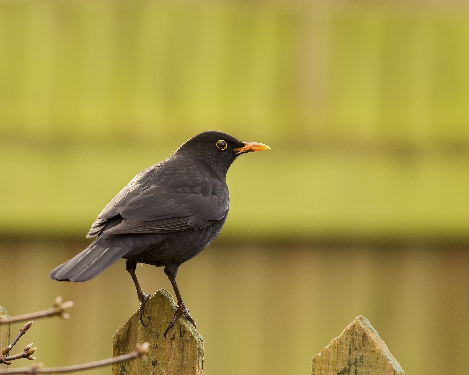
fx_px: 11800
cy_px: 188
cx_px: 214
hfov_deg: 2.3
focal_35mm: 850
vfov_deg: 1.8
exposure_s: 1/200
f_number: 6.3
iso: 1000
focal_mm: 500
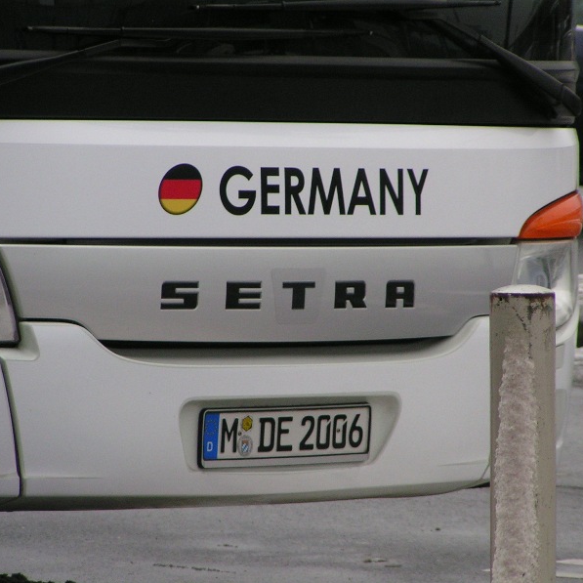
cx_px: 274
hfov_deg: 4.5
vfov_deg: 4.5
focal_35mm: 386
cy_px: 292
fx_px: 7355
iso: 160
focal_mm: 49.8
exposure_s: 1/400
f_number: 3.5
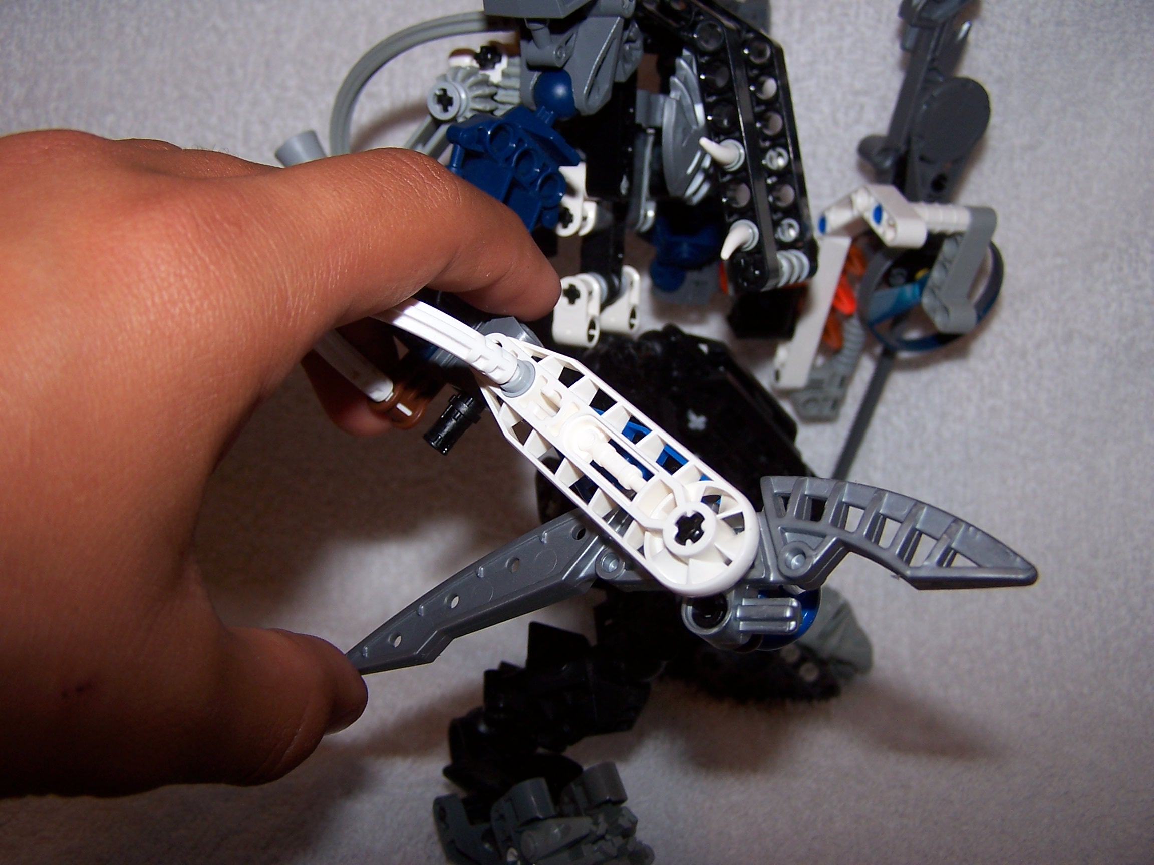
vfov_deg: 37.7
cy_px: 432
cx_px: 577
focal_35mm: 38
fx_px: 1267
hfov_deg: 49.0
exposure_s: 1/60
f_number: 2.8
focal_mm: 6.3
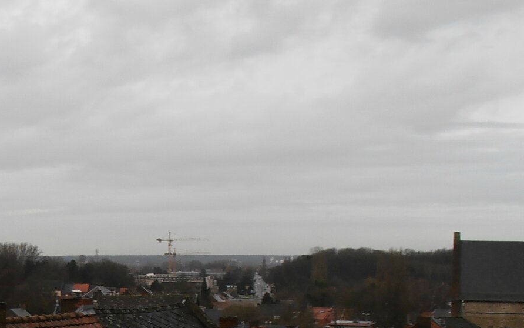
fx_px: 1286
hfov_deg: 22.8
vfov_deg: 14.5
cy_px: 216
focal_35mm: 90
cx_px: 120
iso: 80
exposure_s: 1/320
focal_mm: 6.61
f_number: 3.9
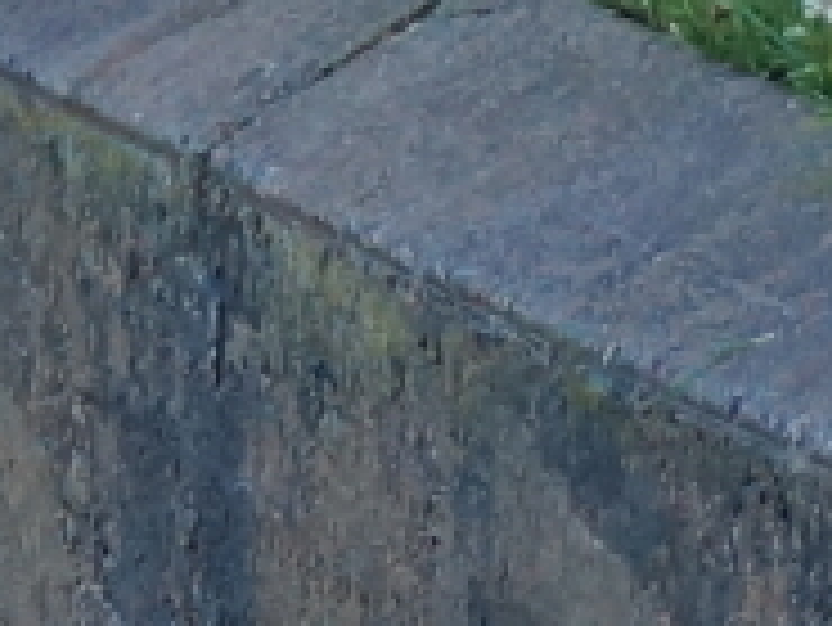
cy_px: -640
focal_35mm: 664
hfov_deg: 3.0
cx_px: -630
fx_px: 15960
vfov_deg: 2.2
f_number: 5.6
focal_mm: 85
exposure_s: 1/160
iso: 500
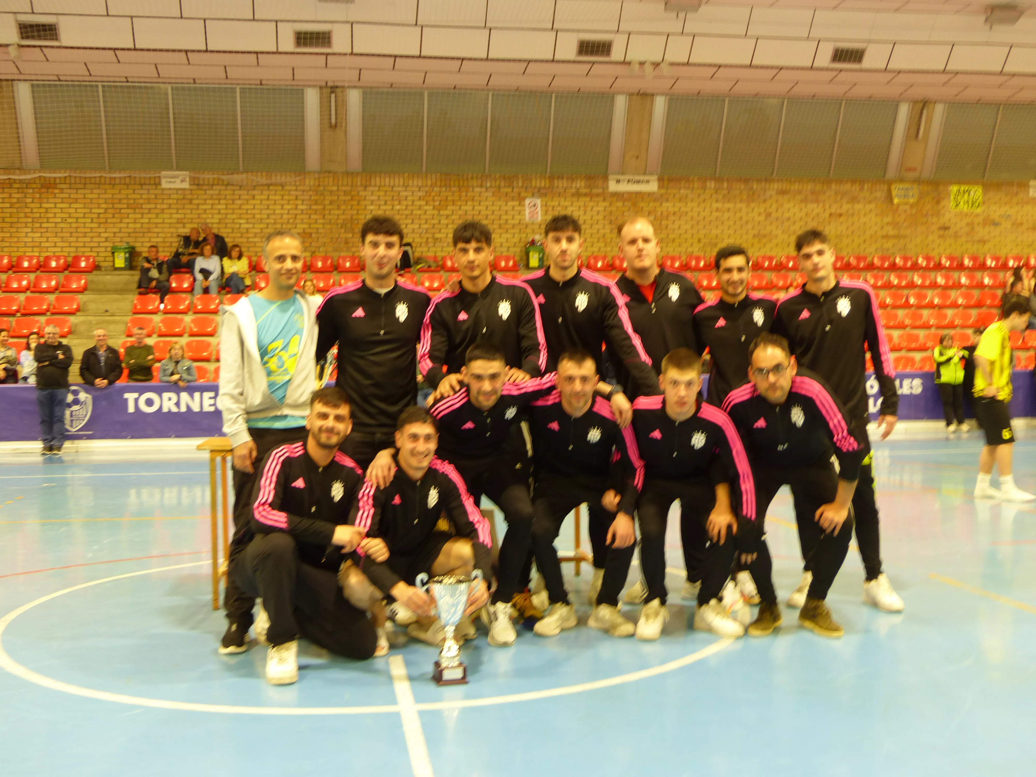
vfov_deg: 36.8
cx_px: 518
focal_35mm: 39
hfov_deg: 47.9
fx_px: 1167
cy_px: 388
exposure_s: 1/6
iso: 100
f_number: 2.8
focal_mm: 7
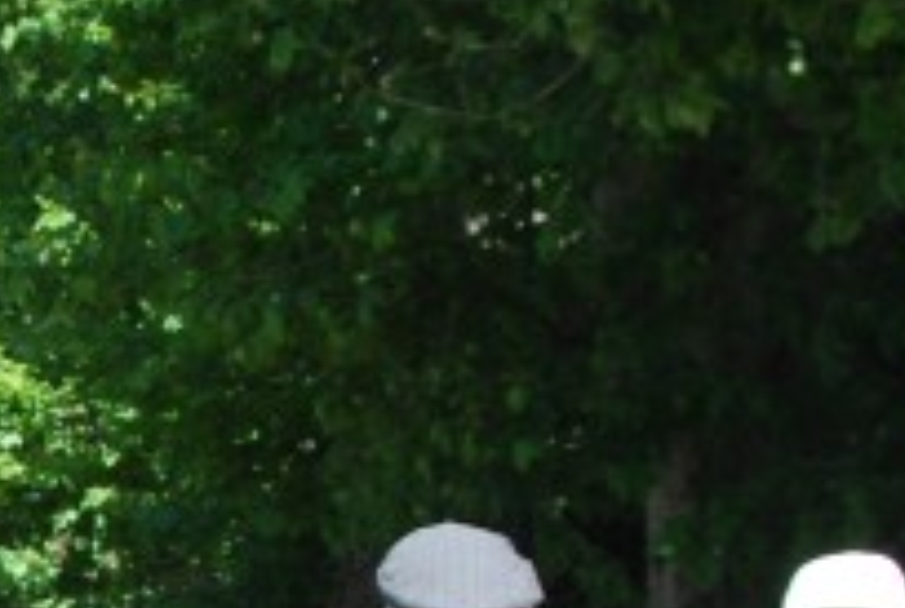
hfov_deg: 11.6
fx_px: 4308
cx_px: -393
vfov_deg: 8.0
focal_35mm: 171
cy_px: 710
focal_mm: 26
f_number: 9
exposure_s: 1/320
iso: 400
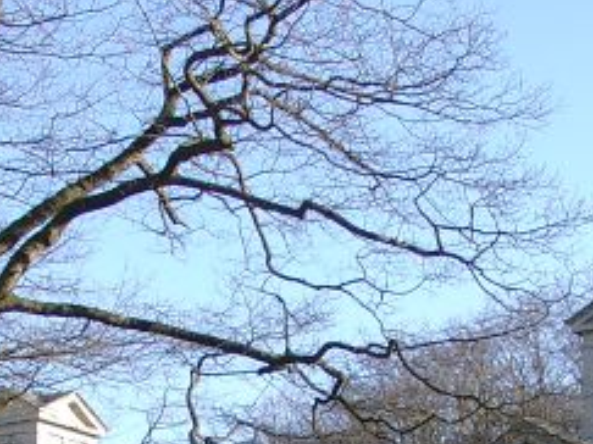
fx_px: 1918
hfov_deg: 17.6
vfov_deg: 12.7
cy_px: 620
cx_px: 242
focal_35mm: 112
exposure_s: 1/233
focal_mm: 7.13
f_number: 4
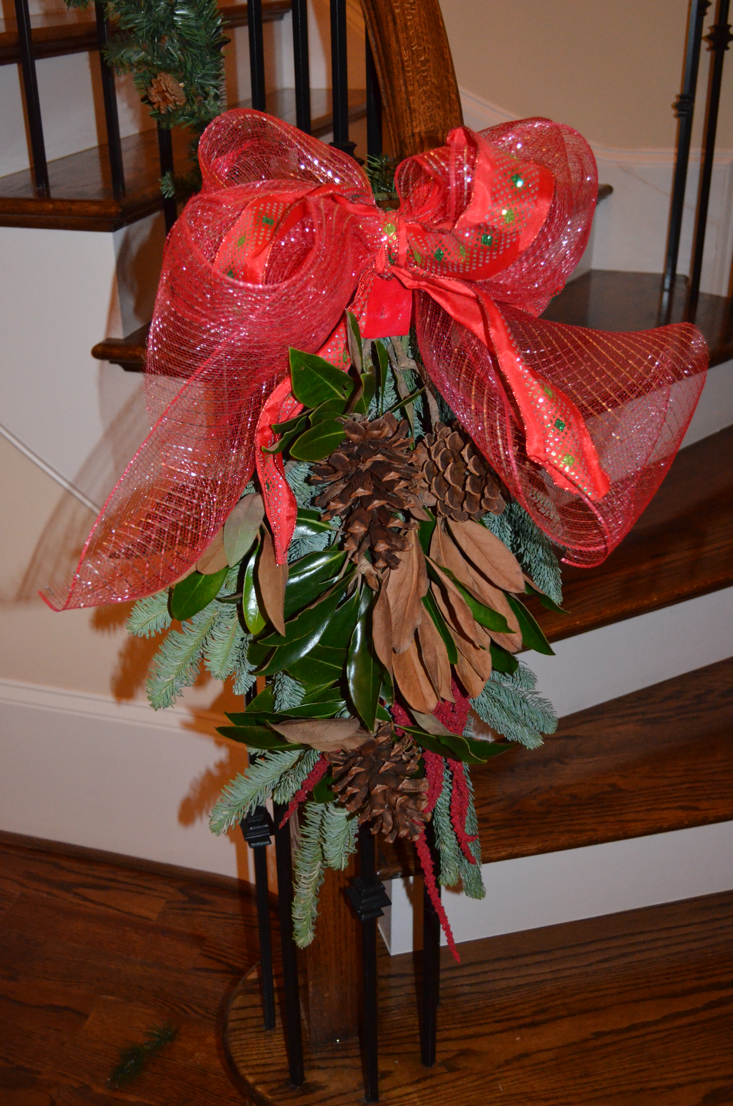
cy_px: 553
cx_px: 366
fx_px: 1196
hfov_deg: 34.1
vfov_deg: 49.6
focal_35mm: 39
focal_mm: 26
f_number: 4.2
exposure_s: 1/60
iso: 3200
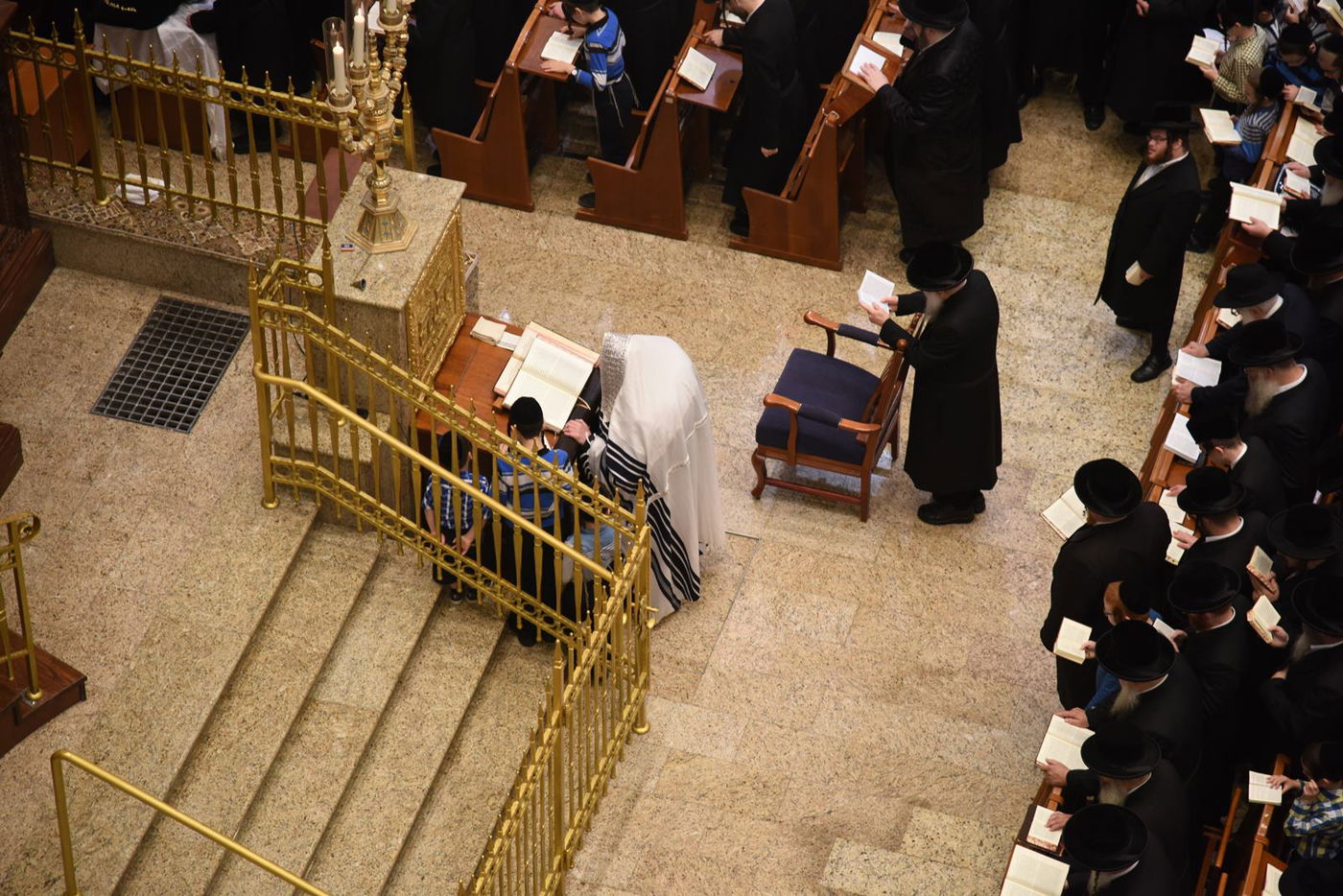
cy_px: 448
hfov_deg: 17.1
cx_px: 672
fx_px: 4477
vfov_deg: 11.4
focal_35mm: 120
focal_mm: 120
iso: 800
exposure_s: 1/100
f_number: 4
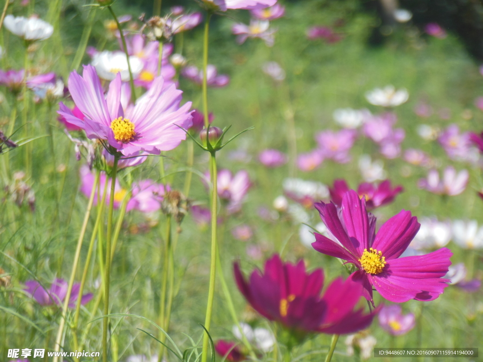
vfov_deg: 5.9
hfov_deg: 7.9
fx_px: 3488
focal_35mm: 250
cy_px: 181
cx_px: 242
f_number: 5.8
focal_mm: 45
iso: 125
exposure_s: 1/320
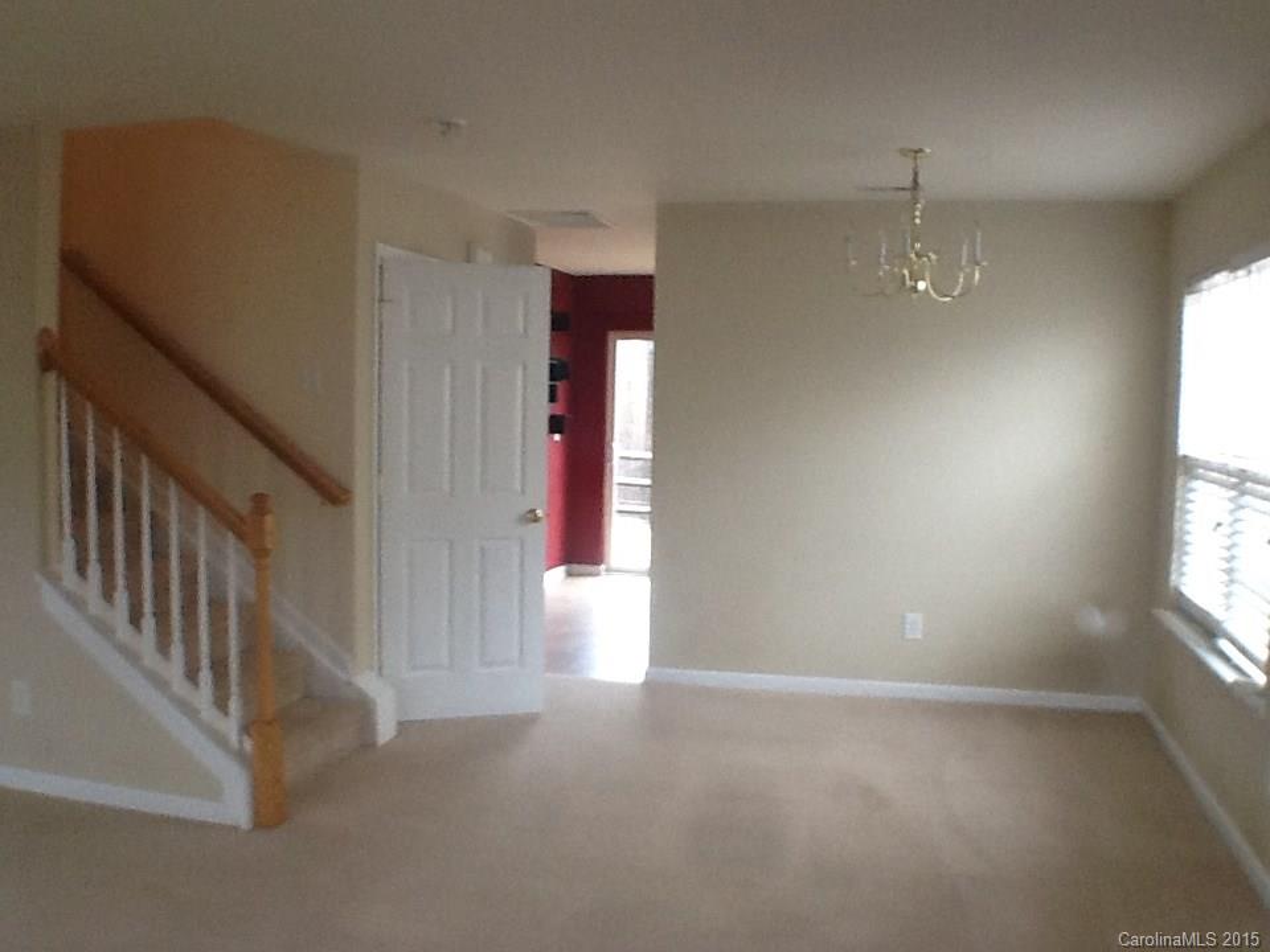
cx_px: 635
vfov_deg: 32.9
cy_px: 476
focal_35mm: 44
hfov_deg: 42.9
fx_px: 1614
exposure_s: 1/30
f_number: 2.4
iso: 64
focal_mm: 2.03
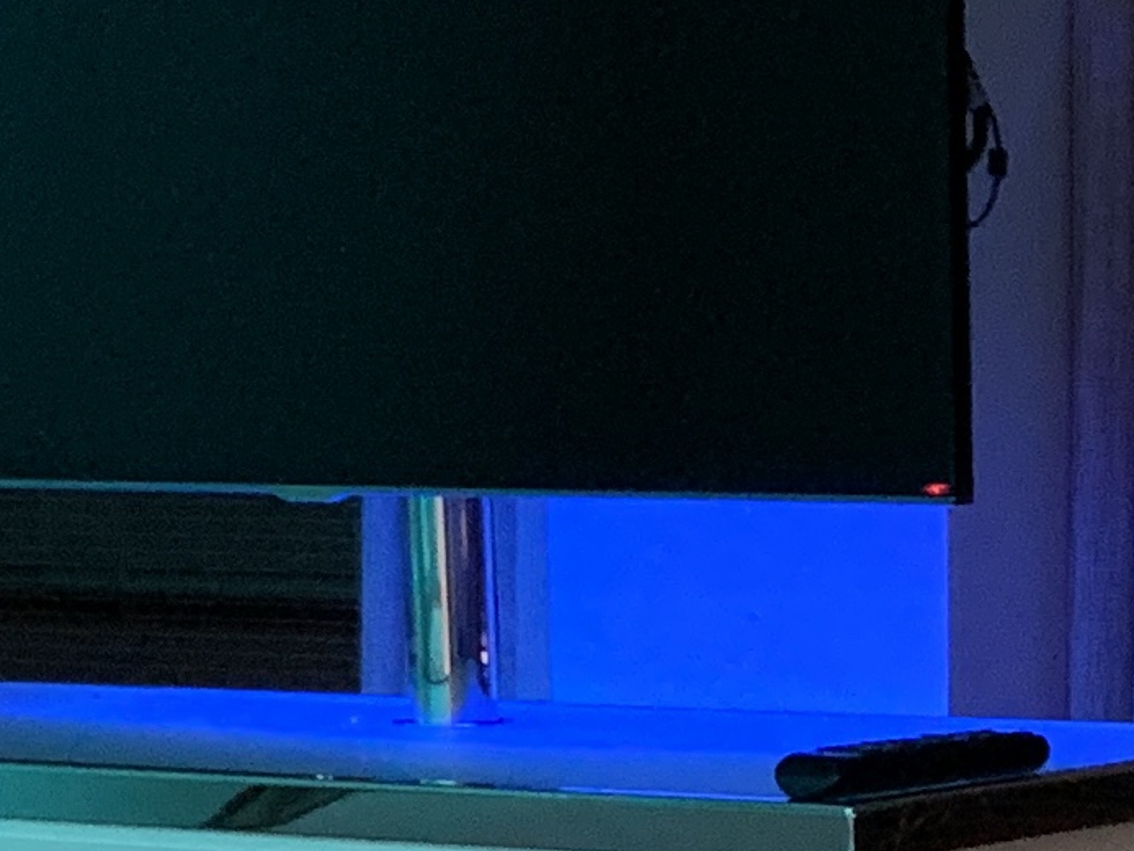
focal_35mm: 151
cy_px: 1129
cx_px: 1263
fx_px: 4948
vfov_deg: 9.6
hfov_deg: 12.8
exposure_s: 1/25
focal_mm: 4.25
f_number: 1.8
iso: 500
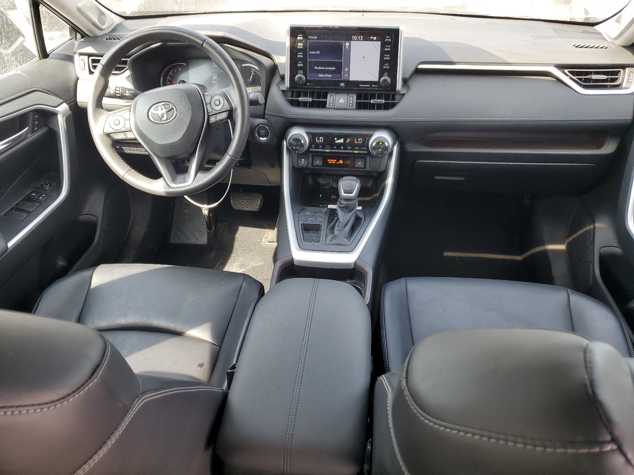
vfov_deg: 53.1
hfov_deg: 67.3
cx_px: 317
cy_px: 238
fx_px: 476
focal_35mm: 26
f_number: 1.5
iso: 50
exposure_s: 1/143
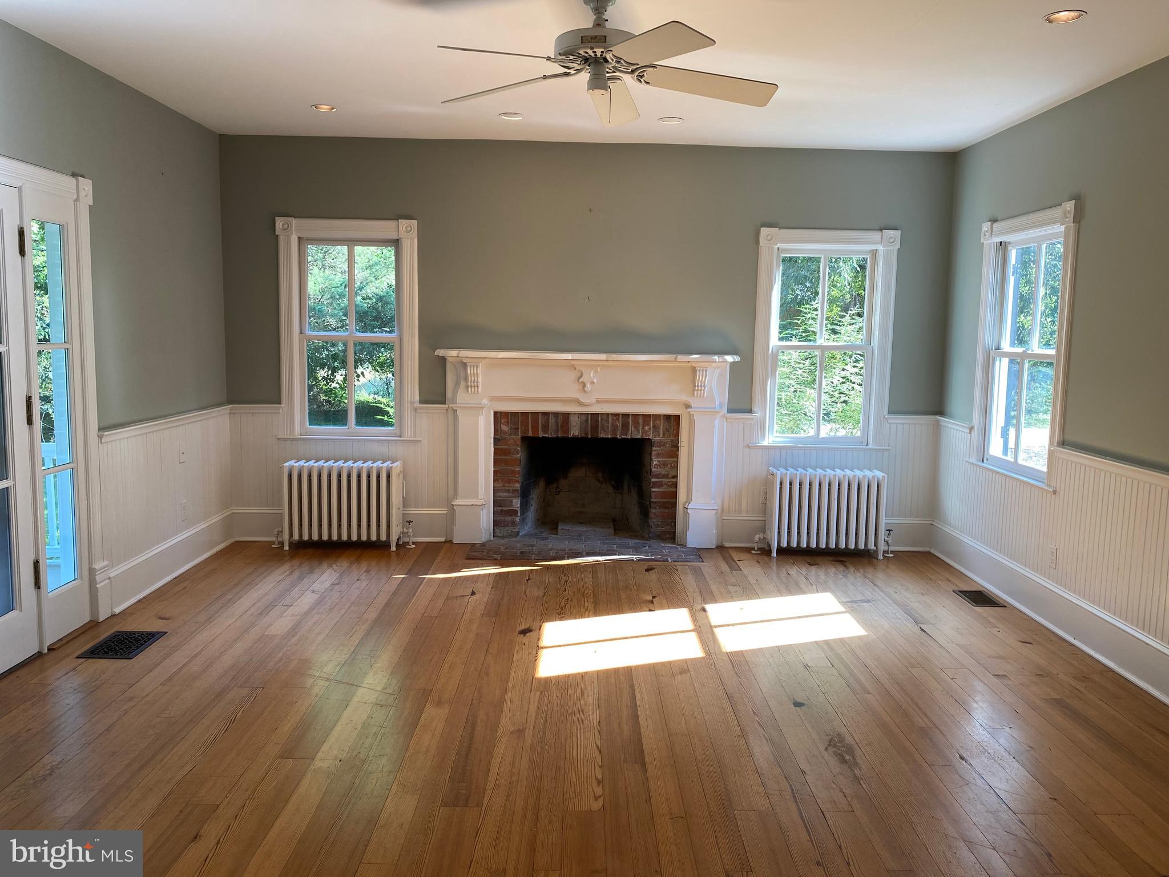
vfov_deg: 53.1
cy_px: 438
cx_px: 584
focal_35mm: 26
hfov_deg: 67.3
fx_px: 878
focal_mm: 4.25
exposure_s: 1/120
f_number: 1.8
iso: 64
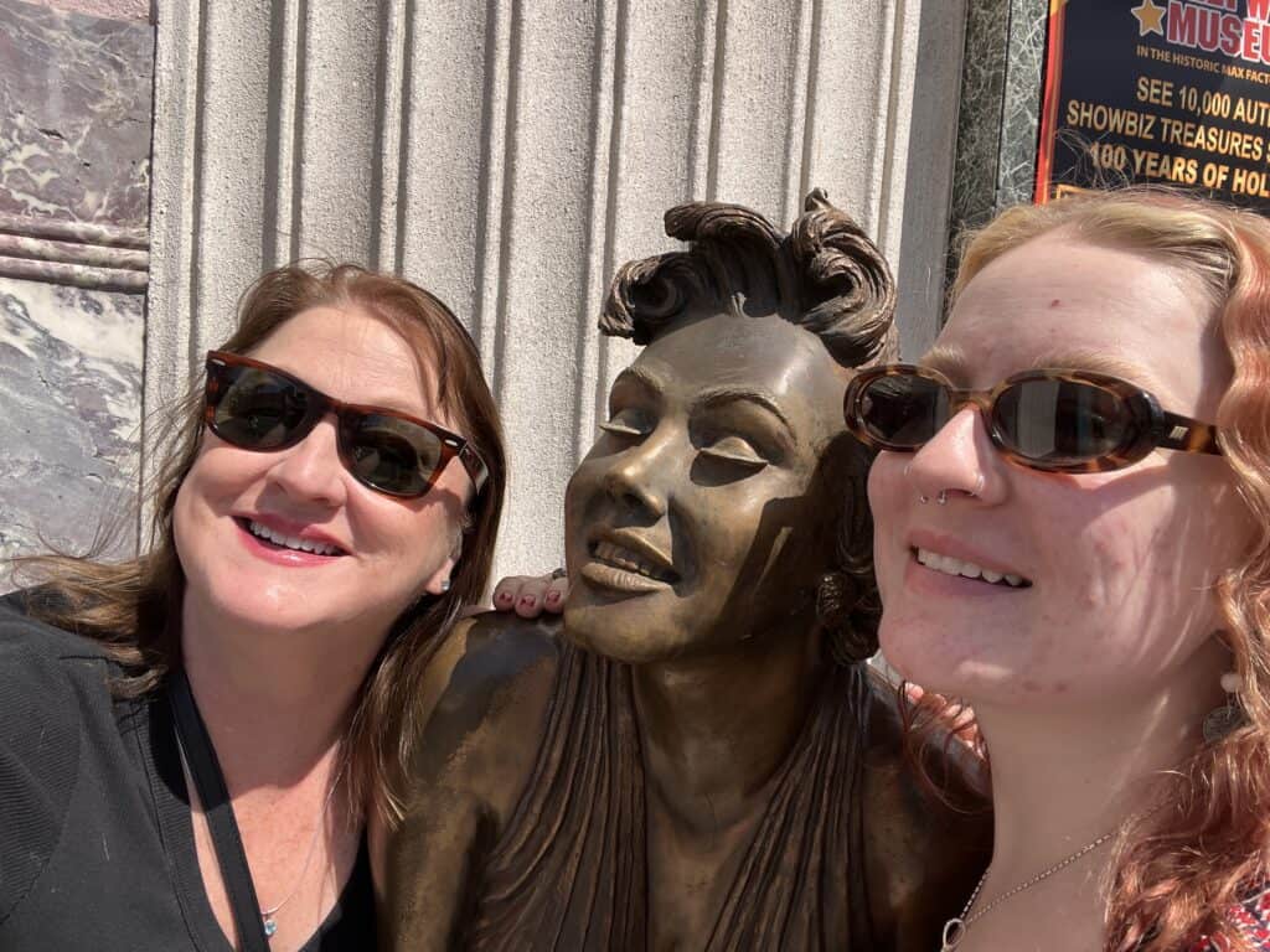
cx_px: 635
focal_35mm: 23
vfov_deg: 58.9
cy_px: 476
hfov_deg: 73.9
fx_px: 844
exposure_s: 1/964
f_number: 2.2
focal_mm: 2.71
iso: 32
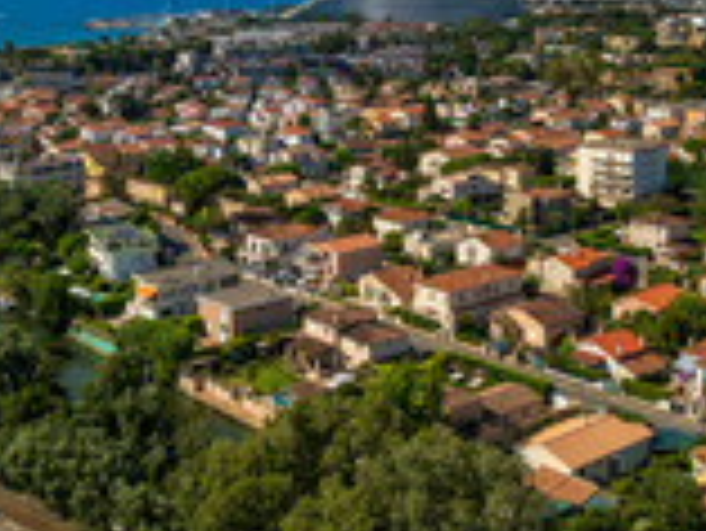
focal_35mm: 57
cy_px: -32
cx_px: 288
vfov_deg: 24.2
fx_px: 1163
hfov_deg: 33.7
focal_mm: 12.3
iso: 200
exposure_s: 1/120
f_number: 5.6
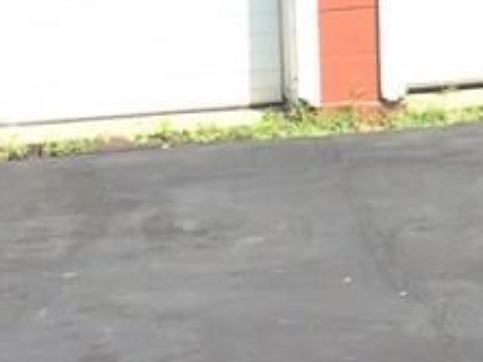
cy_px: -76
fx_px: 1868
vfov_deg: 10.8
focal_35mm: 134
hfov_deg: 14.3
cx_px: 566
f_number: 2.2
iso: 32
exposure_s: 1/820
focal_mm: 4.15
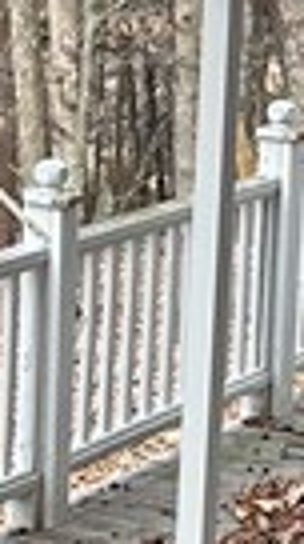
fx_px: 2837
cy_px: -76
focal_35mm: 197
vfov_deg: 10.8
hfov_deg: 6.1
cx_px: 372
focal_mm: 6.86
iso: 80
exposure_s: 1/373
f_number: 1.78
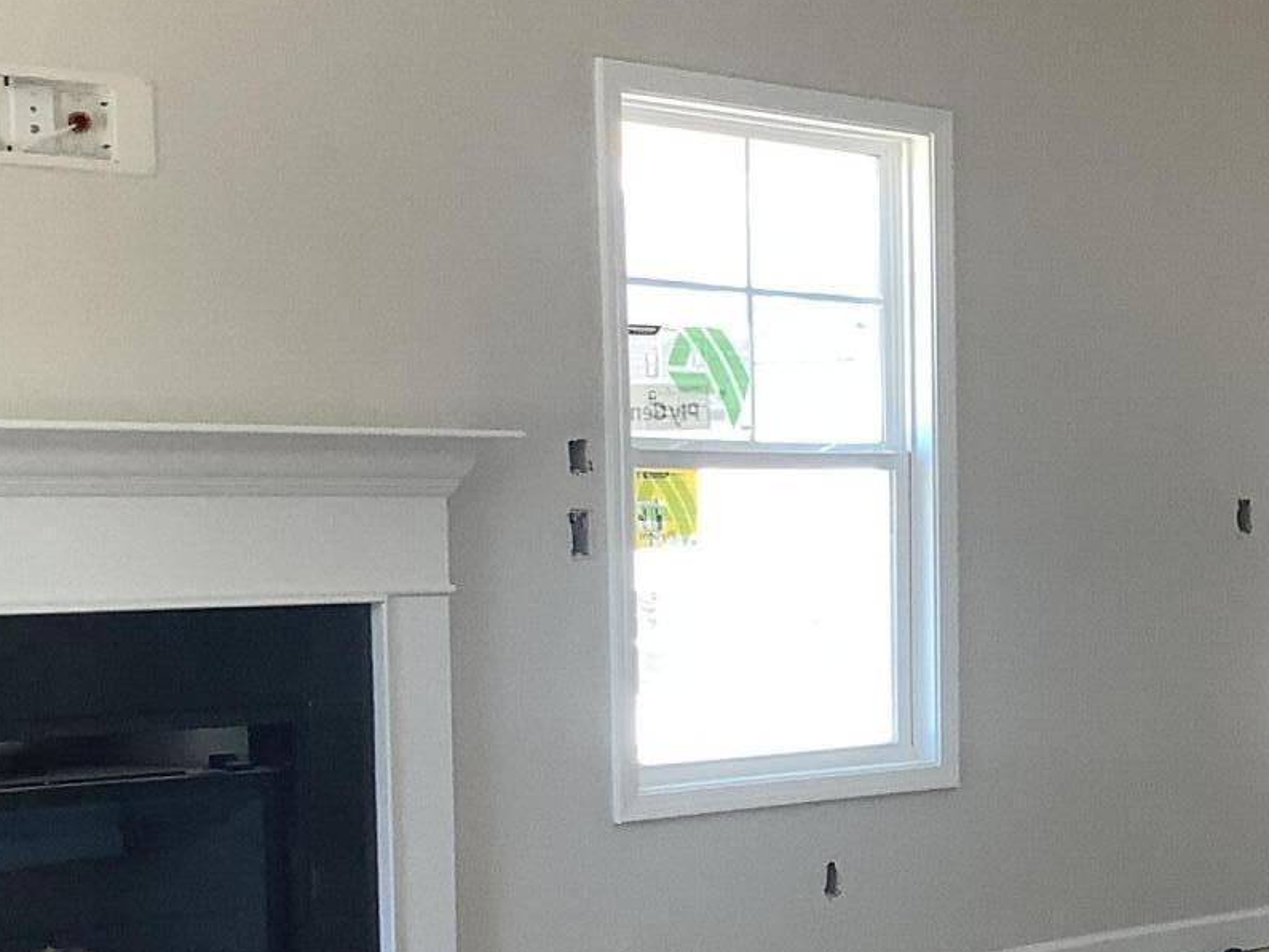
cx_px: 1371
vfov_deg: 18.8
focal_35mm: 78
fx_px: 2859
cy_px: 716
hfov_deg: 23.6
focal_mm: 3.3
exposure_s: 1/120
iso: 80
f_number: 2.4
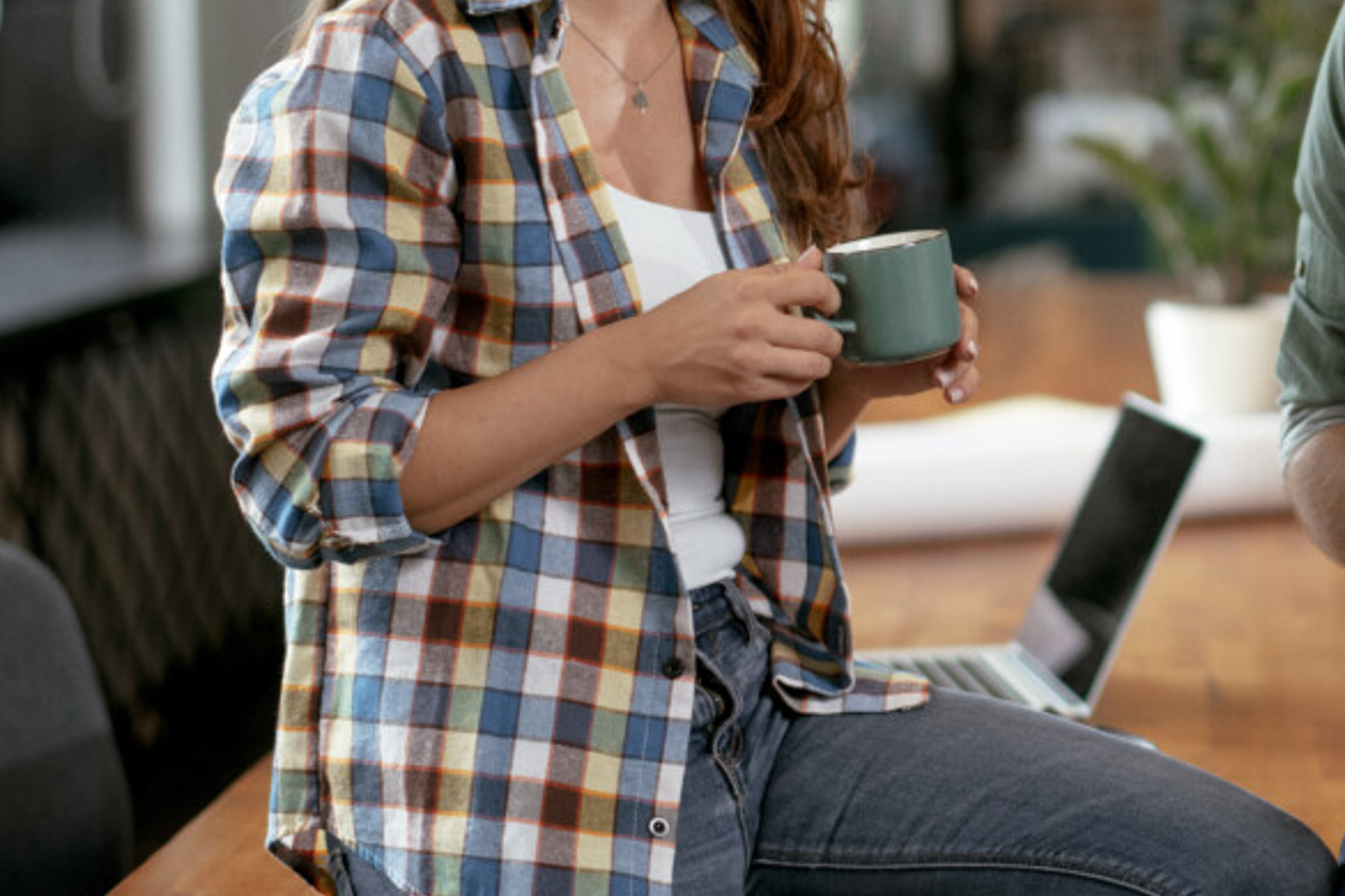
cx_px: 1315
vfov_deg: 11.4
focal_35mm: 119
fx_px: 4446
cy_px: 80
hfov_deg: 16.9
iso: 400
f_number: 2
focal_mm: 58
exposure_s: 1/320
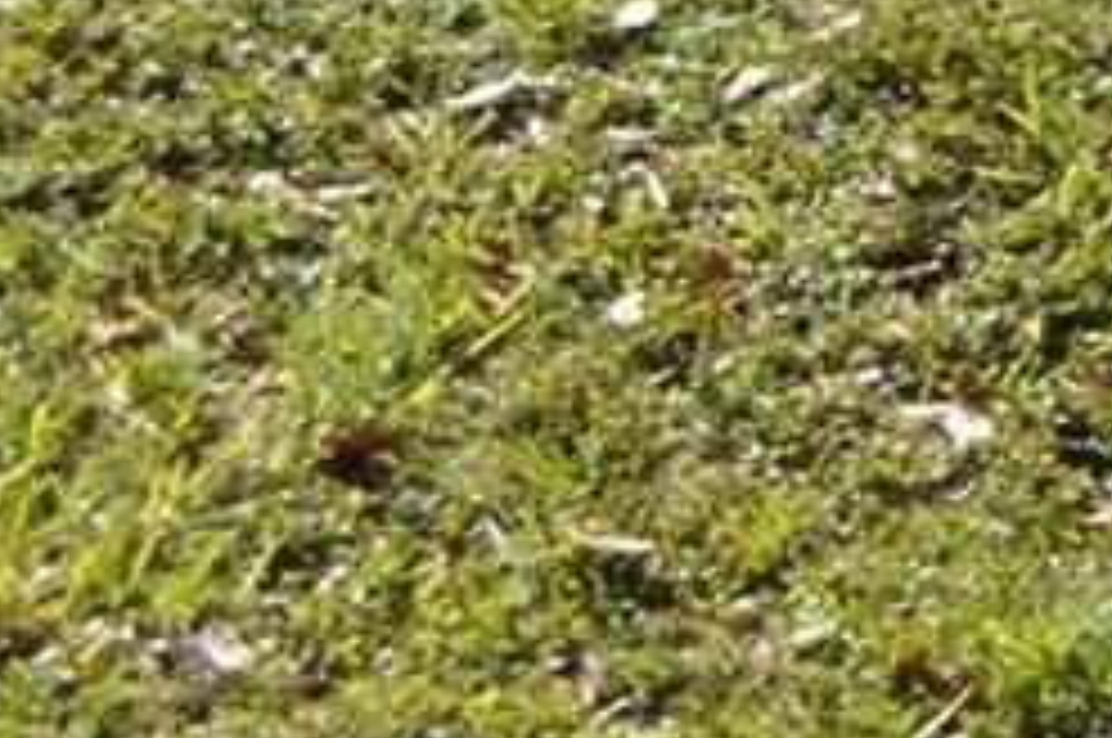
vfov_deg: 7.0
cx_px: 3345
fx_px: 5398
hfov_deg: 9.3
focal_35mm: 175
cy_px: -1541
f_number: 6.3
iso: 100
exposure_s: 1/160
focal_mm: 18
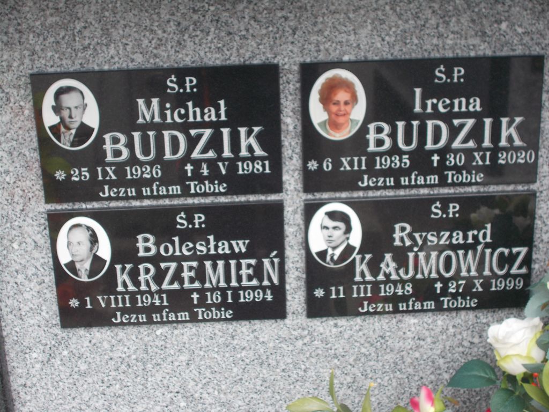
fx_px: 920
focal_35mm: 58
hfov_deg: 33.2
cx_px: 274
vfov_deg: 25.2
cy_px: 206
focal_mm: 10.3
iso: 80
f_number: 4.9
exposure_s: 1/50
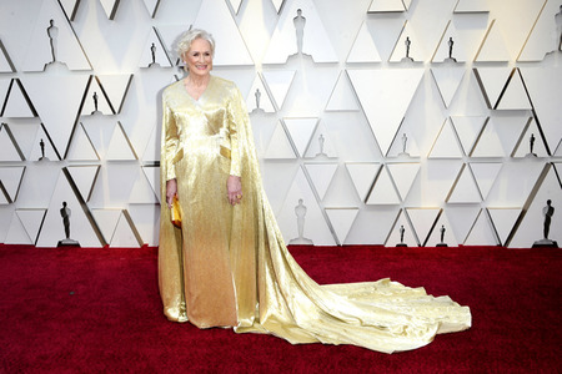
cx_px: 281
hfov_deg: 58.7
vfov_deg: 41.1
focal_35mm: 32
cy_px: 187
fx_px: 500
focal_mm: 32
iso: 800
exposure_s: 1/250
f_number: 9
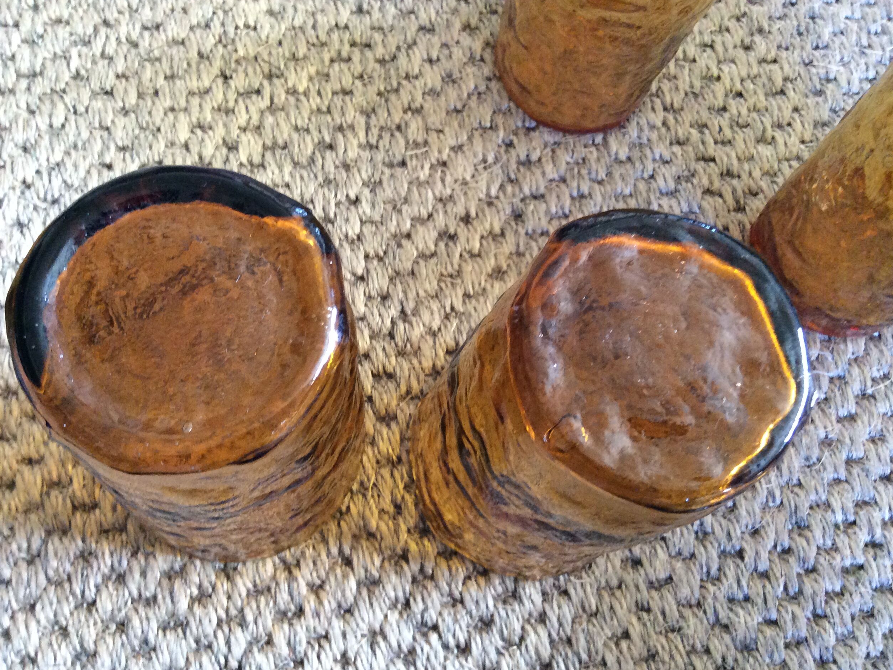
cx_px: 456
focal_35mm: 33
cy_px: 342
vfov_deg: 42.9
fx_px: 851
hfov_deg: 55.4
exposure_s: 1/25
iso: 250
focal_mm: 3.3
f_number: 2.4
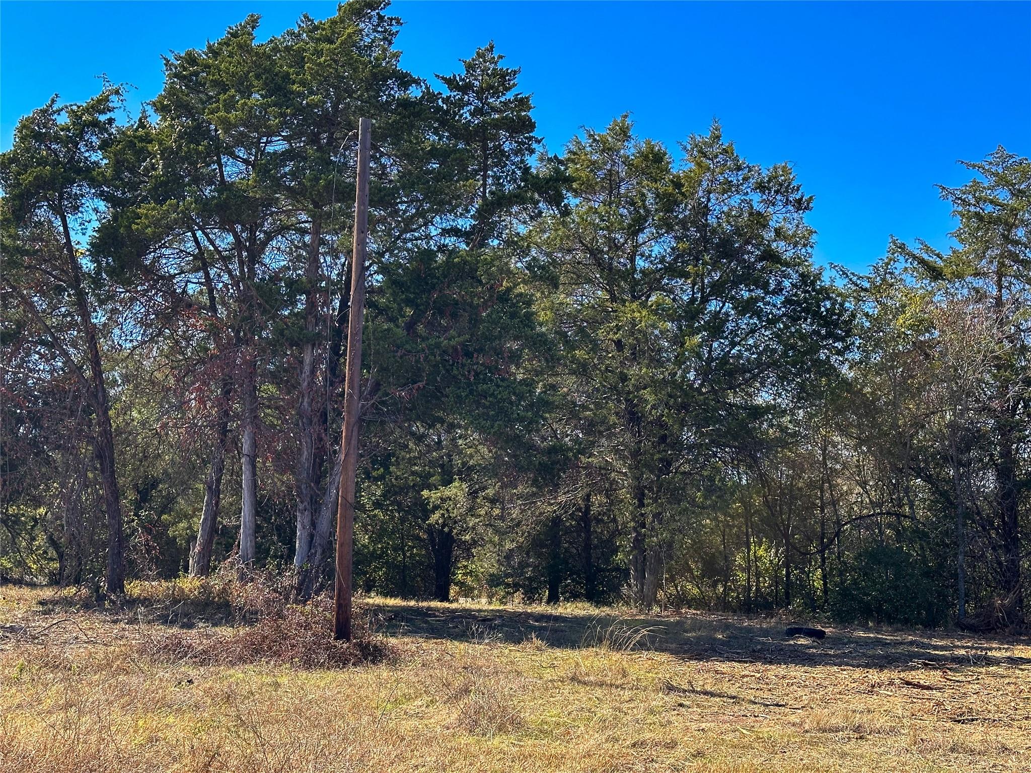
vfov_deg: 30.3
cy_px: 386
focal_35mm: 48
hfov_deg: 39.7
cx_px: 516
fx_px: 1430
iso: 64
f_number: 1.8
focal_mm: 6.86
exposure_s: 1/1400
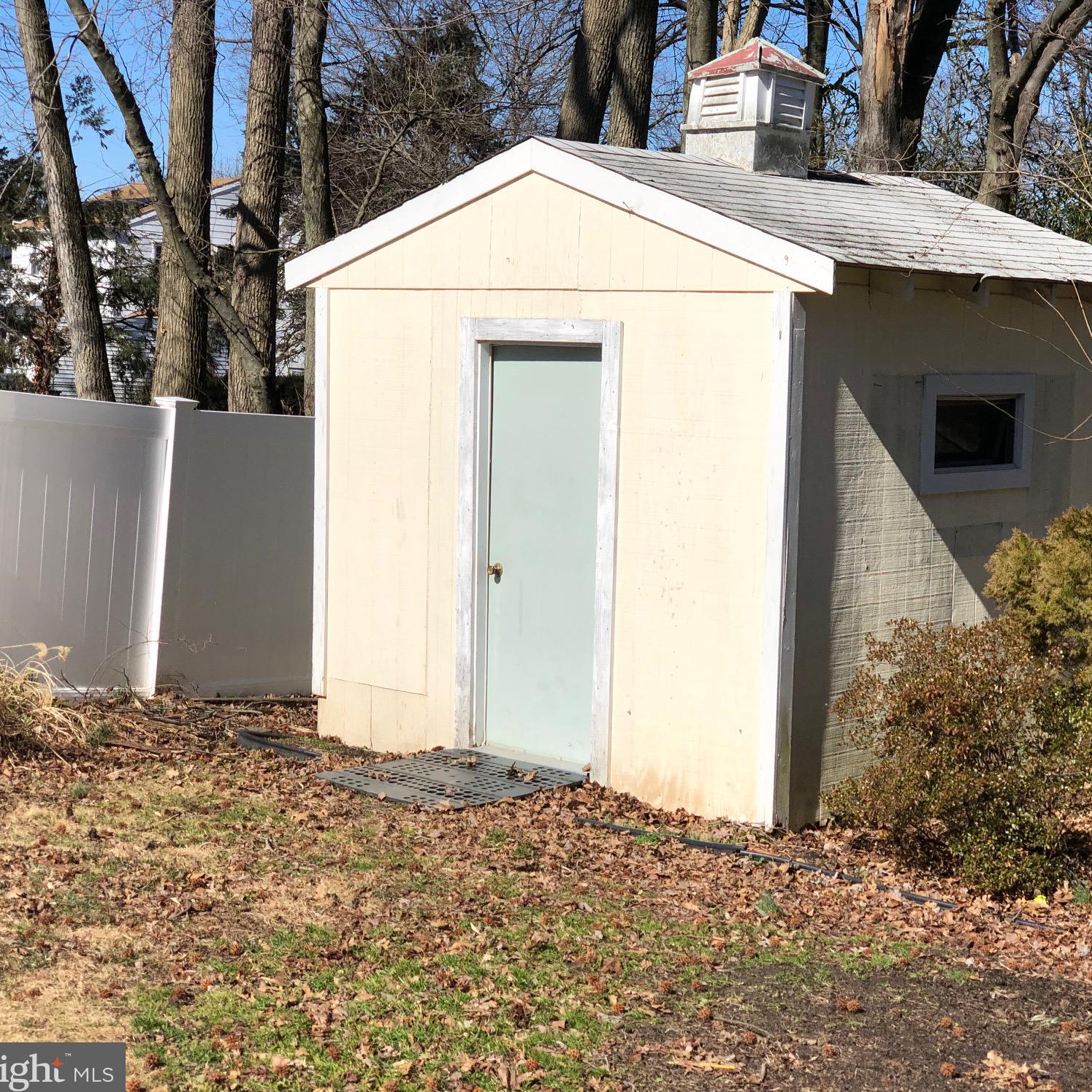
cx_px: 682
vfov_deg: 27.7
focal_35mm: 62
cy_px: 549
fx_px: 2213
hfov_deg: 27.6
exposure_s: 1/2088
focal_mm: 6
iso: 16
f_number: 2.4
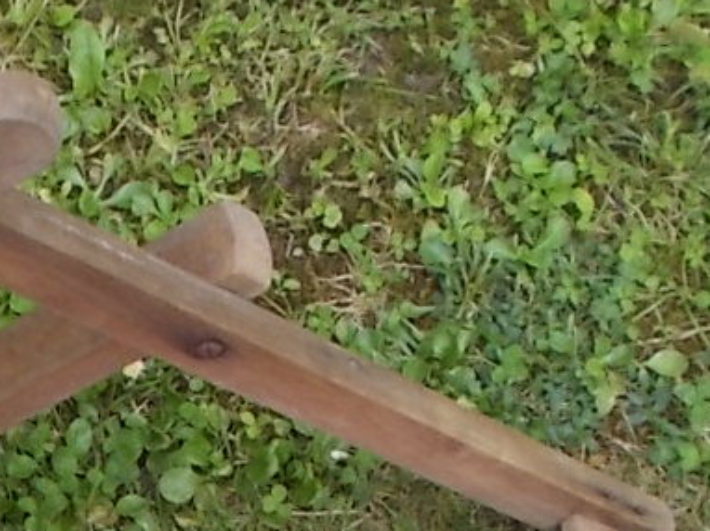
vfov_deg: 12.3
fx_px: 2234
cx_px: -54
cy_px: 975
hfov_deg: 17.5
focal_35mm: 109
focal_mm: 4.6
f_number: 3.2
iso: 80
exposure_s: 1/100
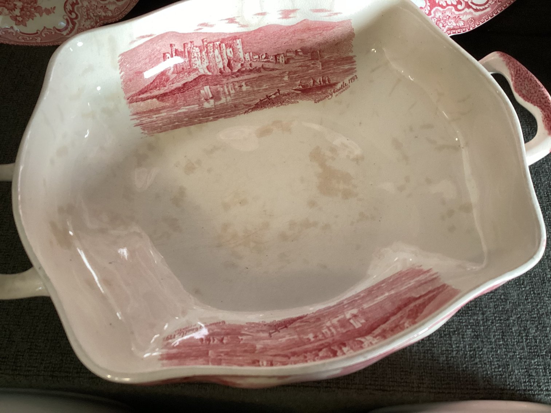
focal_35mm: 31
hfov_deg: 58.3
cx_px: 276
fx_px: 493
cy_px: 206
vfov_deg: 45.4
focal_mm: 3.3
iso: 160
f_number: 2.4
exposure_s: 1/60
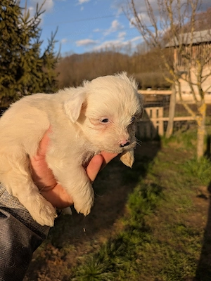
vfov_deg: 69.4
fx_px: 203
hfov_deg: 54.9
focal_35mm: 25
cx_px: 106
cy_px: 140
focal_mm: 5.43
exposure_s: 1/2500
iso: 49
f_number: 1.89
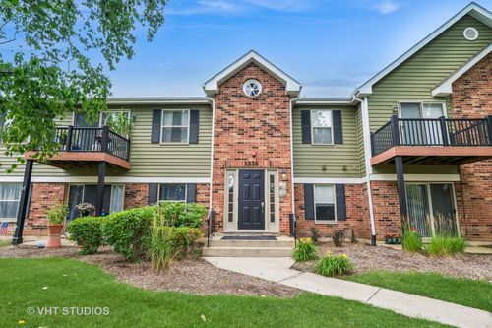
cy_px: 164
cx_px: 246
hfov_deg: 90.0
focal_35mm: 18
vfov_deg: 67.3
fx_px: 246
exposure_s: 1/80
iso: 250
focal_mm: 12
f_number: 8
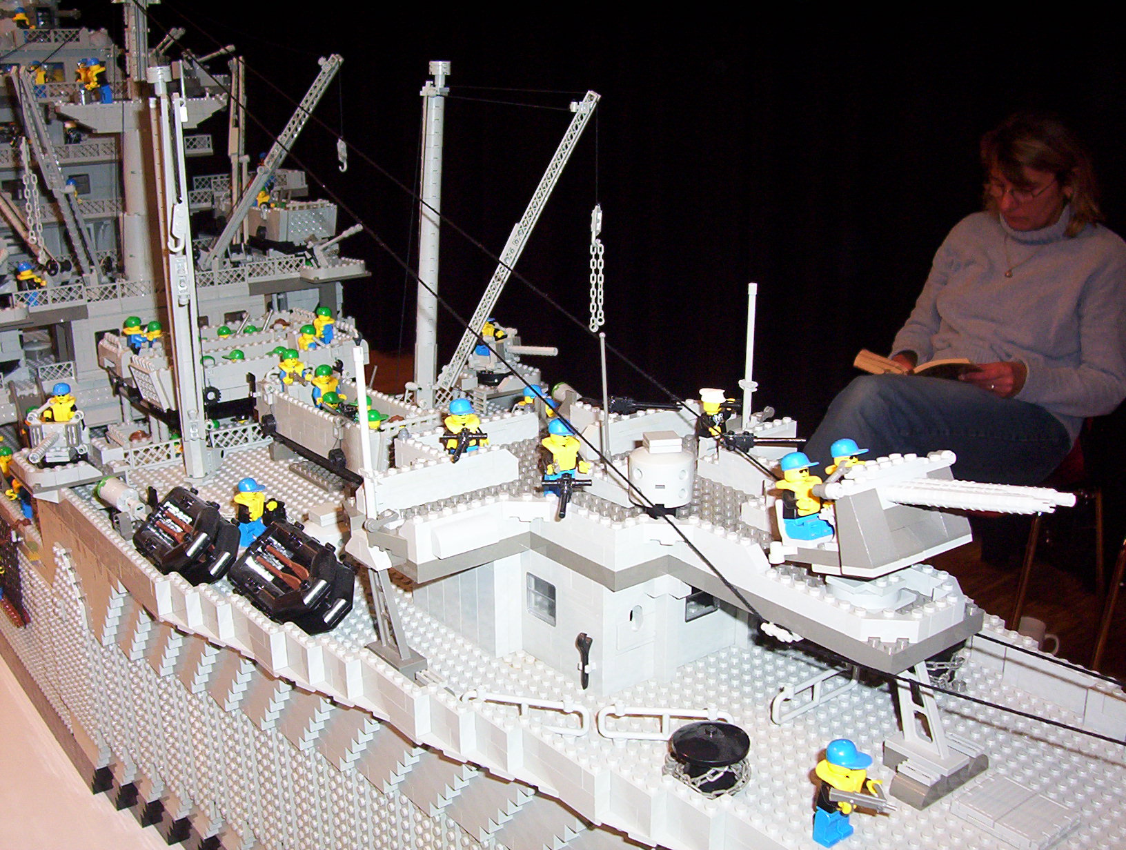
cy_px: 425
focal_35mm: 43
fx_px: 1402
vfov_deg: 33.7
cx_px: 563
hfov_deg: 43.8
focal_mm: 5.77
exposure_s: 1/60
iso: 140
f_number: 2.73
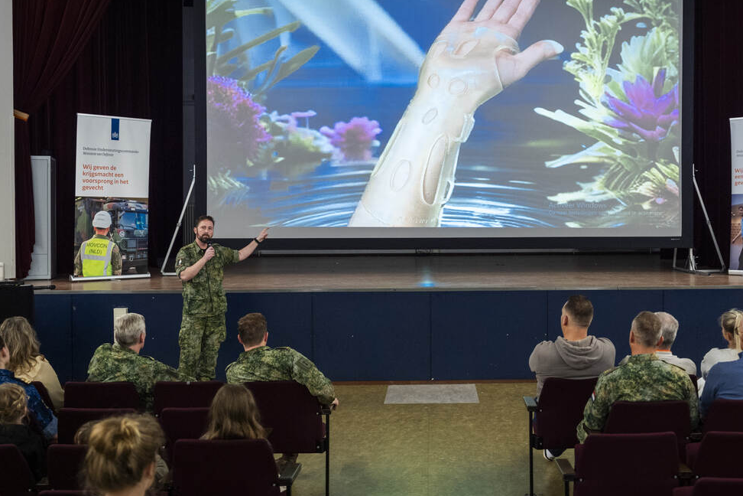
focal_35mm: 45
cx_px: 476
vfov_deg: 29.9
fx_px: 929
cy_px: 229
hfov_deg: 43.2
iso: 2500
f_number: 2.8
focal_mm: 35
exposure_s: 1/100
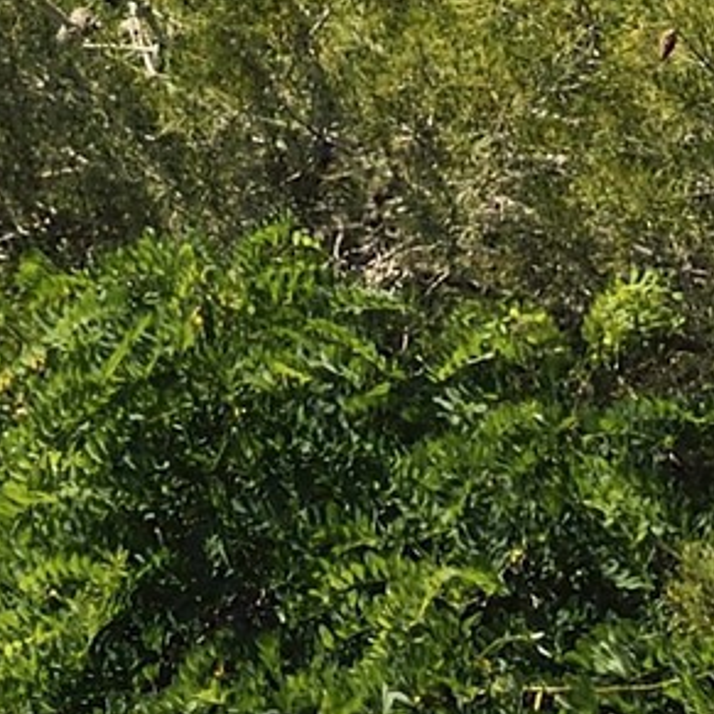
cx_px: 213
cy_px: -2051
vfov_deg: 1.2
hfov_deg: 1.3
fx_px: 32670
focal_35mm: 1400
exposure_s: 1/320
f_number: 10
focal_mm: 200
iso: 200
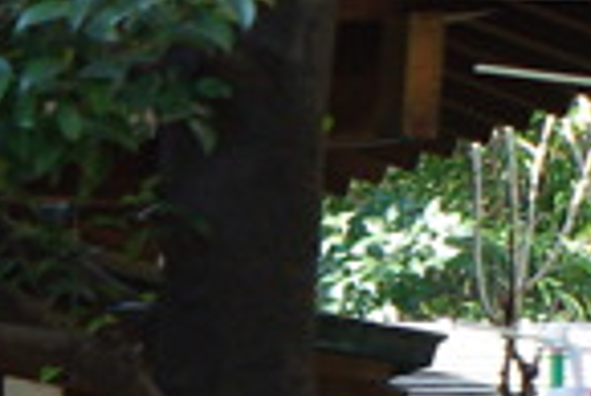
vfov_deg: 2.6
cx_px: -1296
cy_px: 1039
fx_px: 8693
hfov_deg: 3.8
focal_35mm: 529
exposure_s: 1/60
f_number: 5
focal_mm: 50
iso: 320
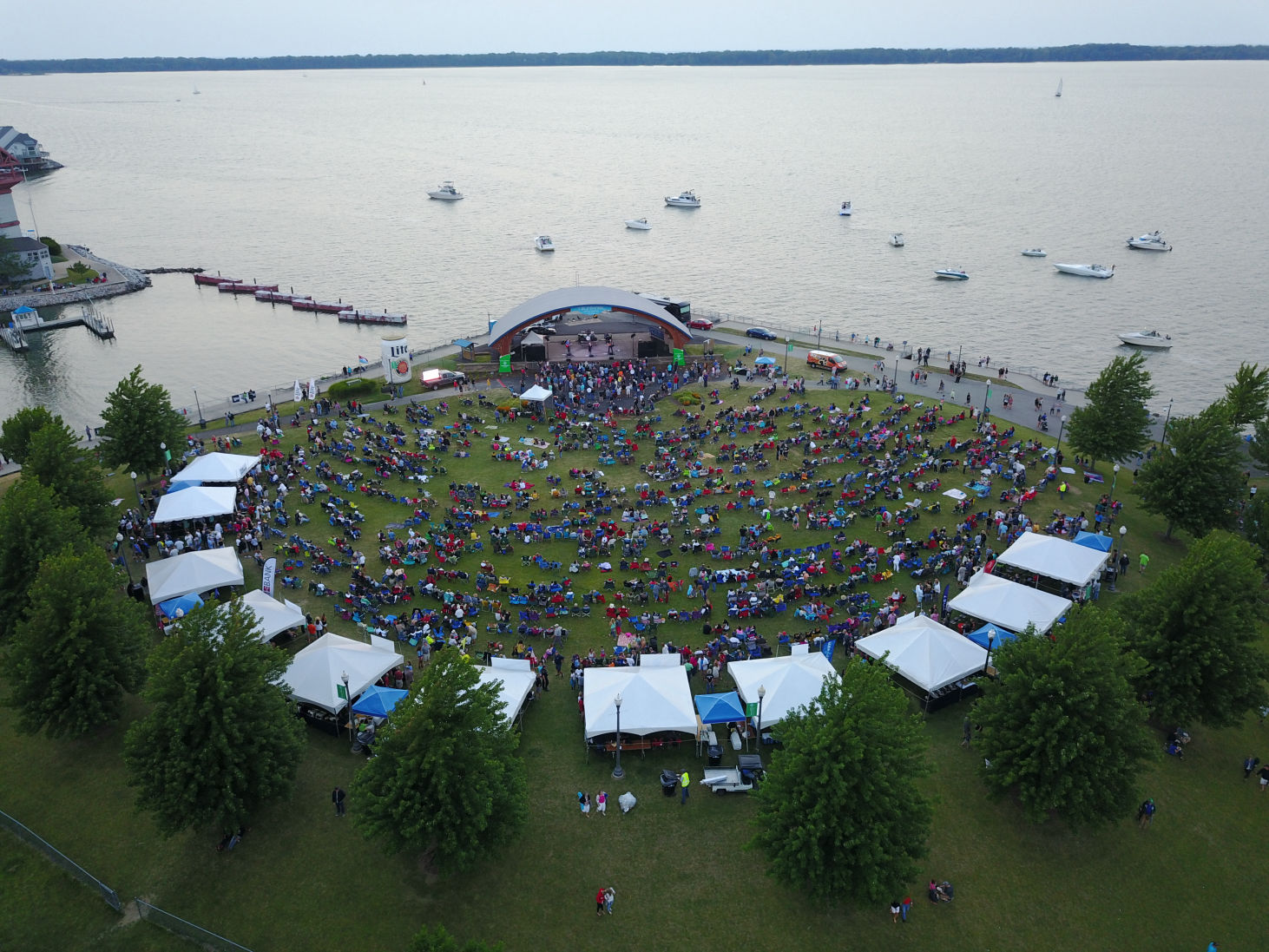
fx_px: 953
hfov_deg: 67.3
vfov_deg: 53.1
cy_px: 476
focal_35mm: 26
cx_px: 634
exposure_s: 1/25
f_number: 2.2
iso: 108
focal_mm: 4.73
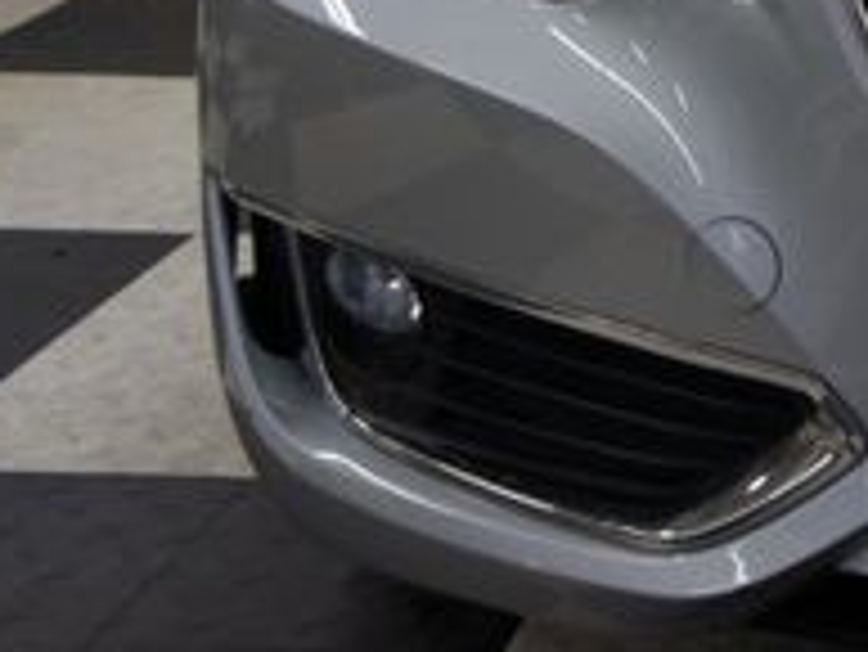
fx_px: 2635
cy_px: -189
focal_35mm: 105
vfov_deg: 13.6
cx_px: 1381
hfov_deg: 16.6
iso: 200
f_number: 4
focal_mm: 22
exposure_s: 1/40
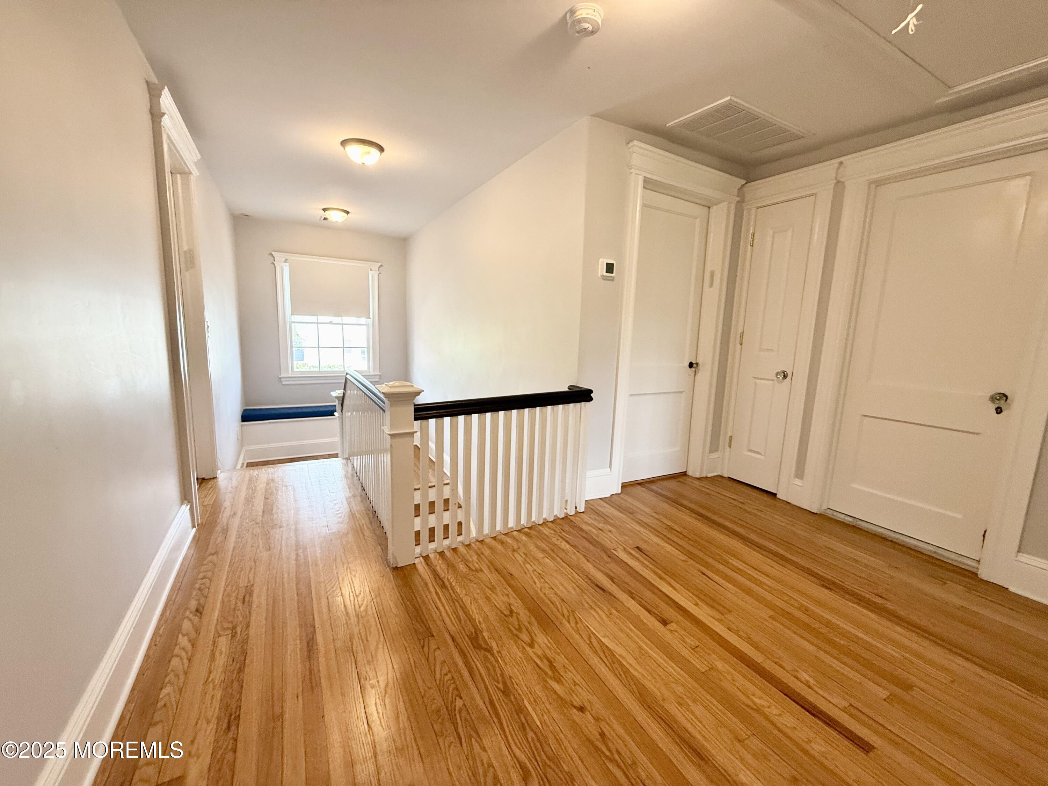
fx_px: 424
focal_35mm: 14
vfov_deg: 85.7
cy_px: 393
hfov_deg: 102.1
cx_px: 524
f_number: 2.2
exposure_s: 1/120
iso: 200
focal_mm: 2.22
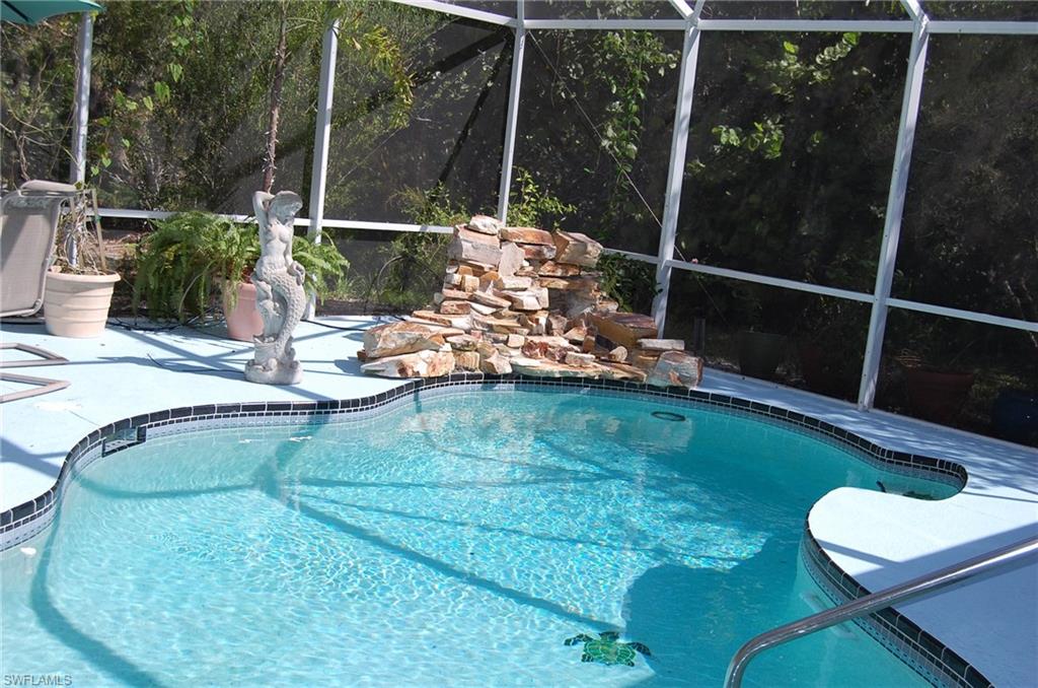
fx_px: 1208
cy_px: 344
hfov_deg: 46.5
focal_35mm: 42
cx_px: 519
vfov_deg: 31.7
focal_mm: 28
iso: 280
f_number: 5.6
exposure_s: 1/500
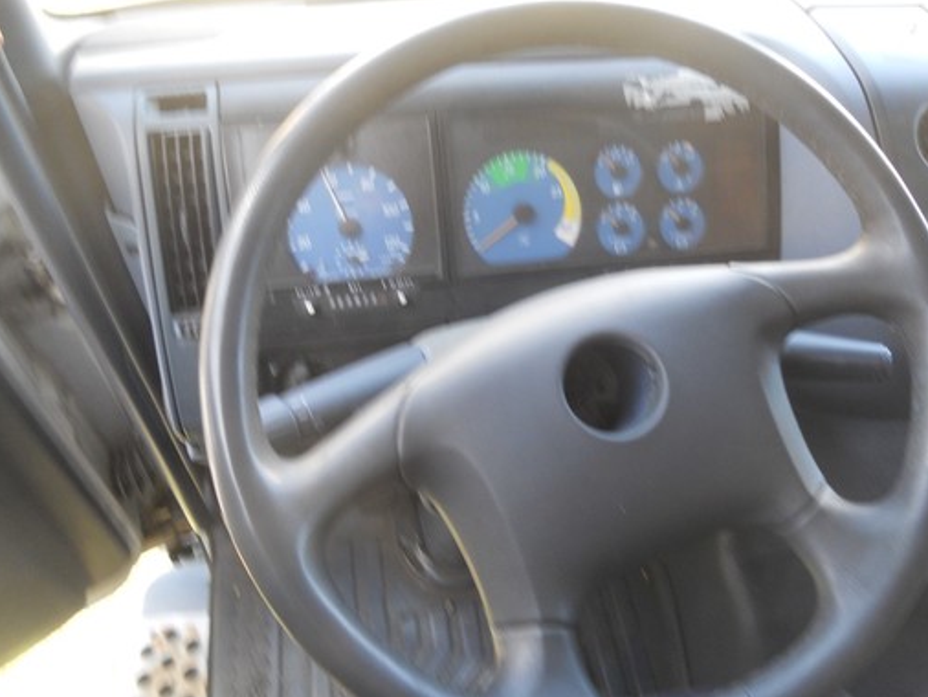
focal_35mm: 32
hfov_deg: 56.5
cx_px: 545
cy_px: 317
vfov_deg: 44.1
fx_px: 858
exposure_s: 1/30
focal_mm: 4.9
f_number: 3.2
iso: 100
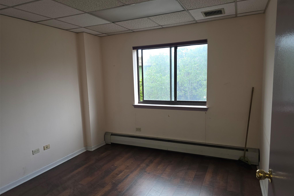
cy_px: 105
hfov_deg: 73.7
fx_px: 196
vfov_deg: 53.1
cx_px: 147
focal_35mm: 24
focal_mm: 6.3
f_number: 1.7
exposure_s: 1/60
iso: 25
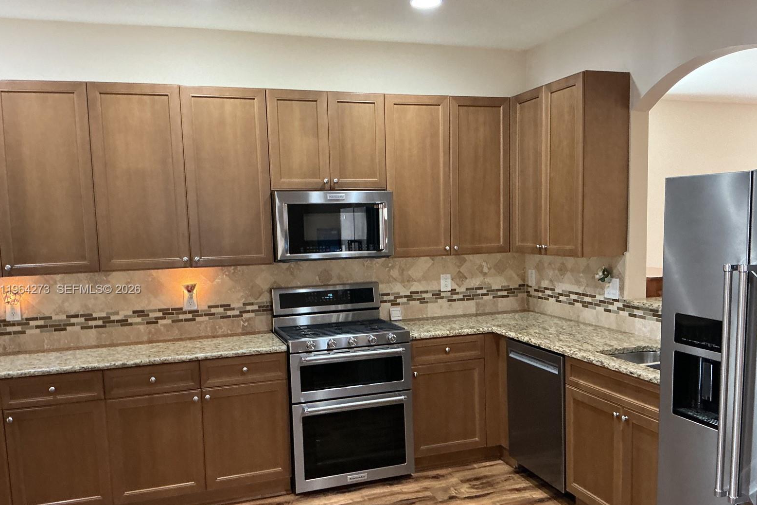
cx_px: 378
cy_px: 290
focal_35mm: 31
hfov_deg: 60.3
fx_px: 652
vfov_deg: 42.2
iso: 250
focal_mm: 3
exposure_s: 1/60
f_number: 1.8
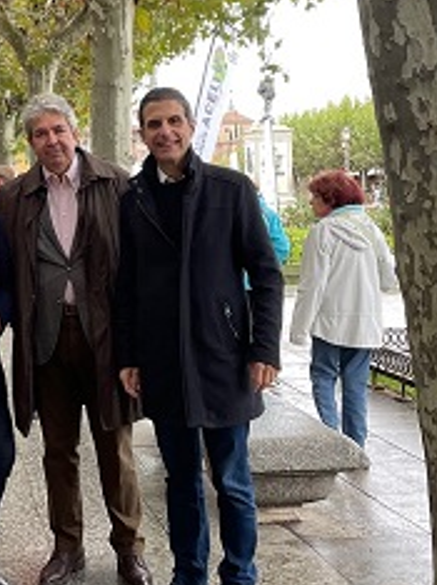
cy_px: 191
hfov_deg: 25.1
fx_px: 927
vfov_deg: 34.6
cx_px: -12
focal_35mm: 55
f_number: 1.6
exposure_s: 1/121
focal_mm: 4.2
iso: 100
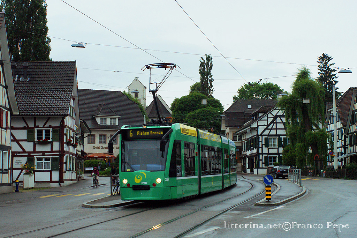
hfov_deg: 29.9
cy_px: 119
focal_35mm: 68
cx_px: 178
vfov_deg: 20.1
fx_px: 669
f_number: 6.3
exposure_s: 1/500
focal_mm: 45
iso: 800
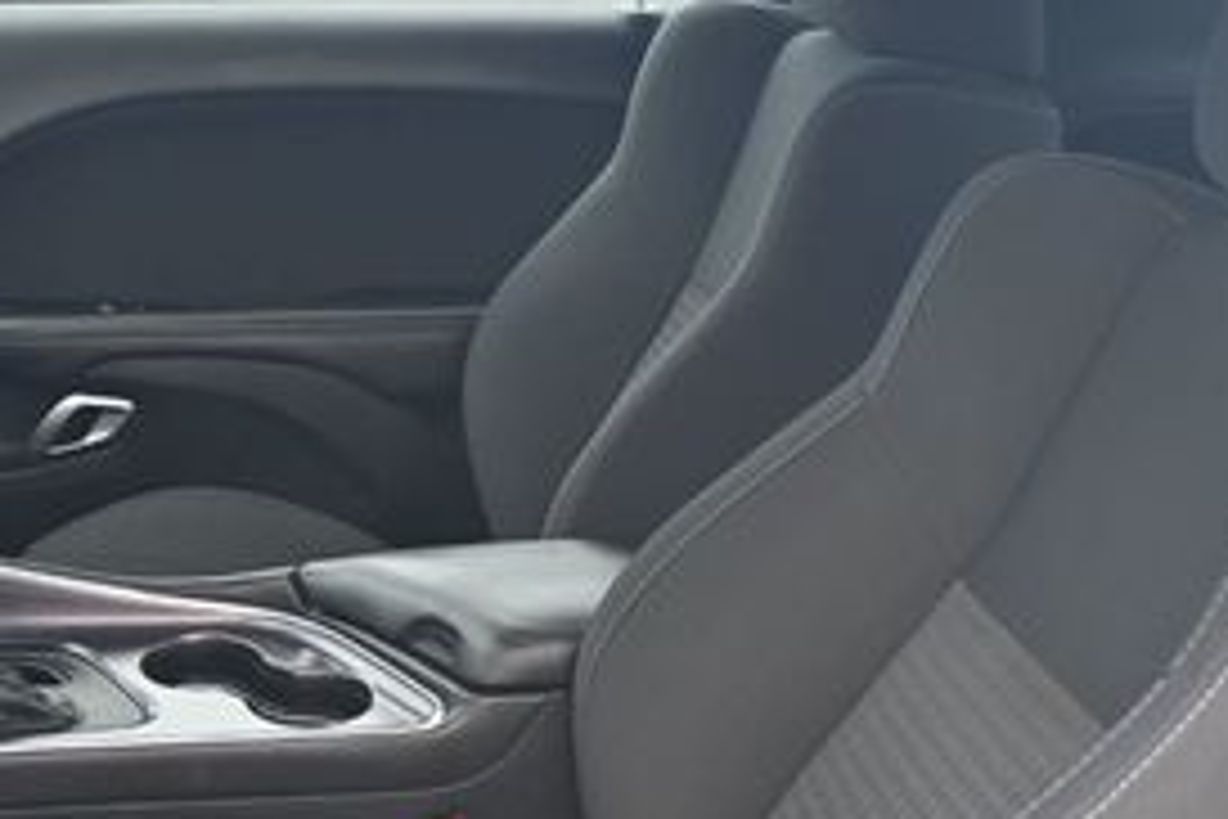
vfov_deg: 19.6
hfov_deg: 29.2
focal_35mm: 69
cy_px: 670
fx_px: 2339
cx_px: 396
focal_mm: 19.5
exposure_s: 1/200
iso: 400
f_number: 3.8
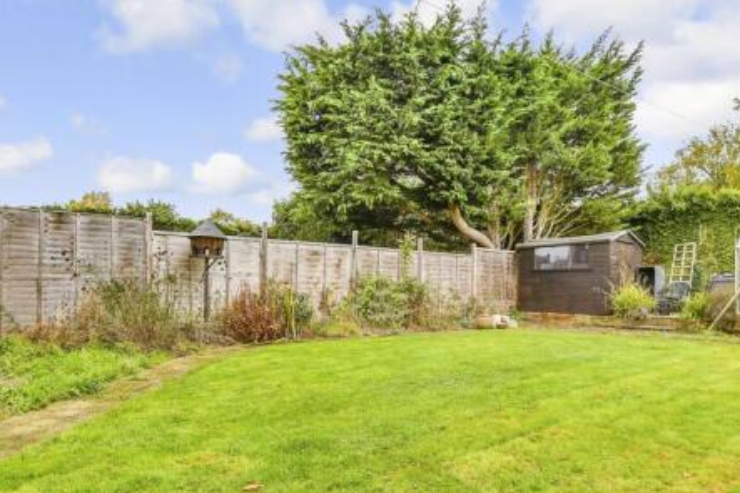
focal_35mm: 37
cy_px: 283
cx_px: 360
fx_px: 760
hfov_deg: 51.9
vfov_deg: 35.8
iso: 160
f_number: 8
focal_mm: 17
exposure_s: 1/50
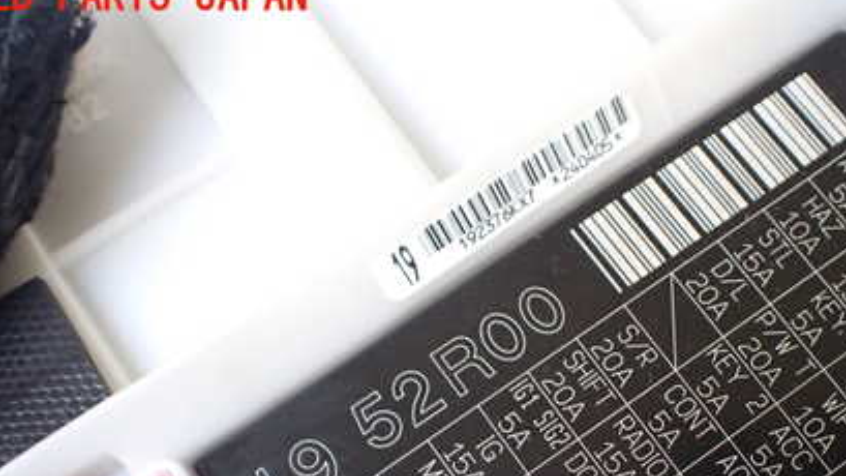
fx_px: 1077
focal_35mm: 48
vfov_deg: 24.2
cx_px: 552
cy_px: 437
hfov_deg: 42.4
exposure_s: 1/125
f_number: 2.3
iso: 250
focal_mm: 5.4
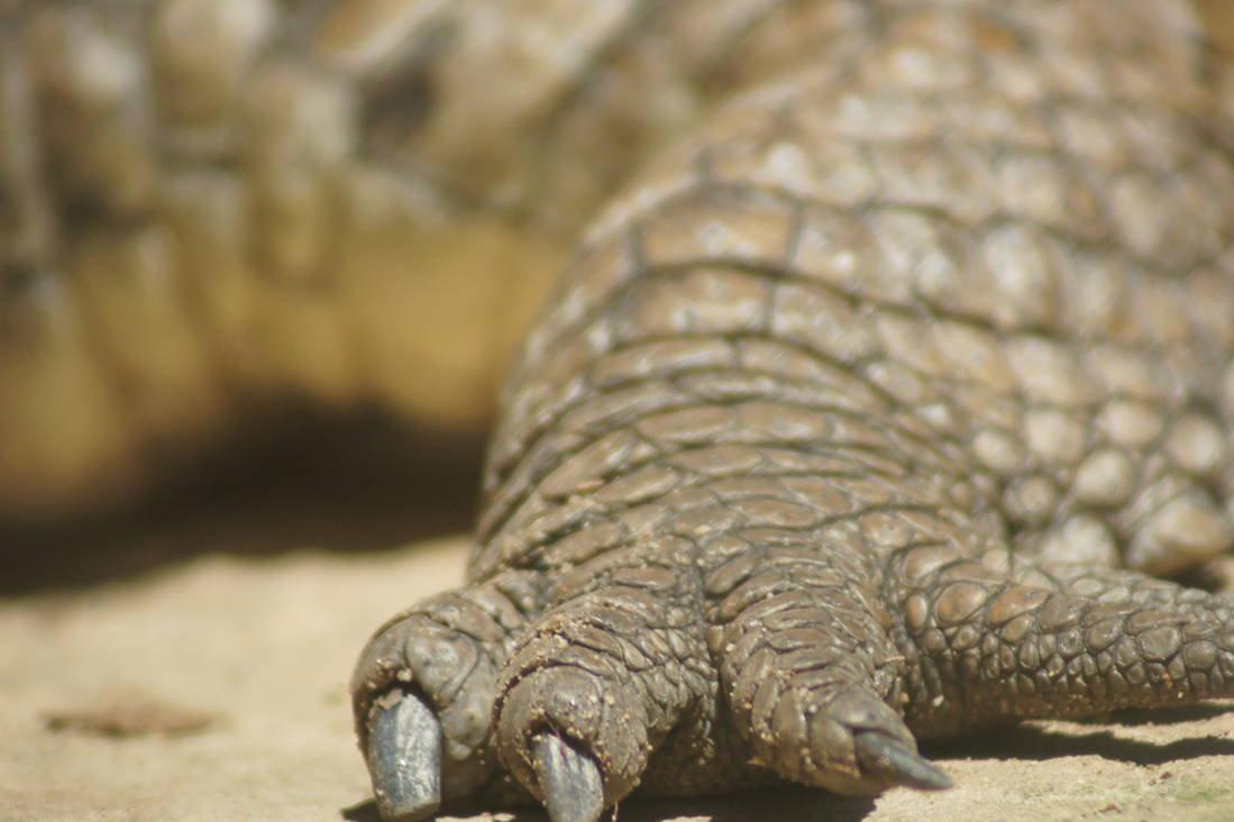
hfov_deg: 3.1
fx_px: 22444
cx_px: 755
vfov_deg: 2.1
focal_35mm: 655
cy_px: 509
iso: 400
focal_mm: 300
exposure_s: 1/250
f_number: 5.6
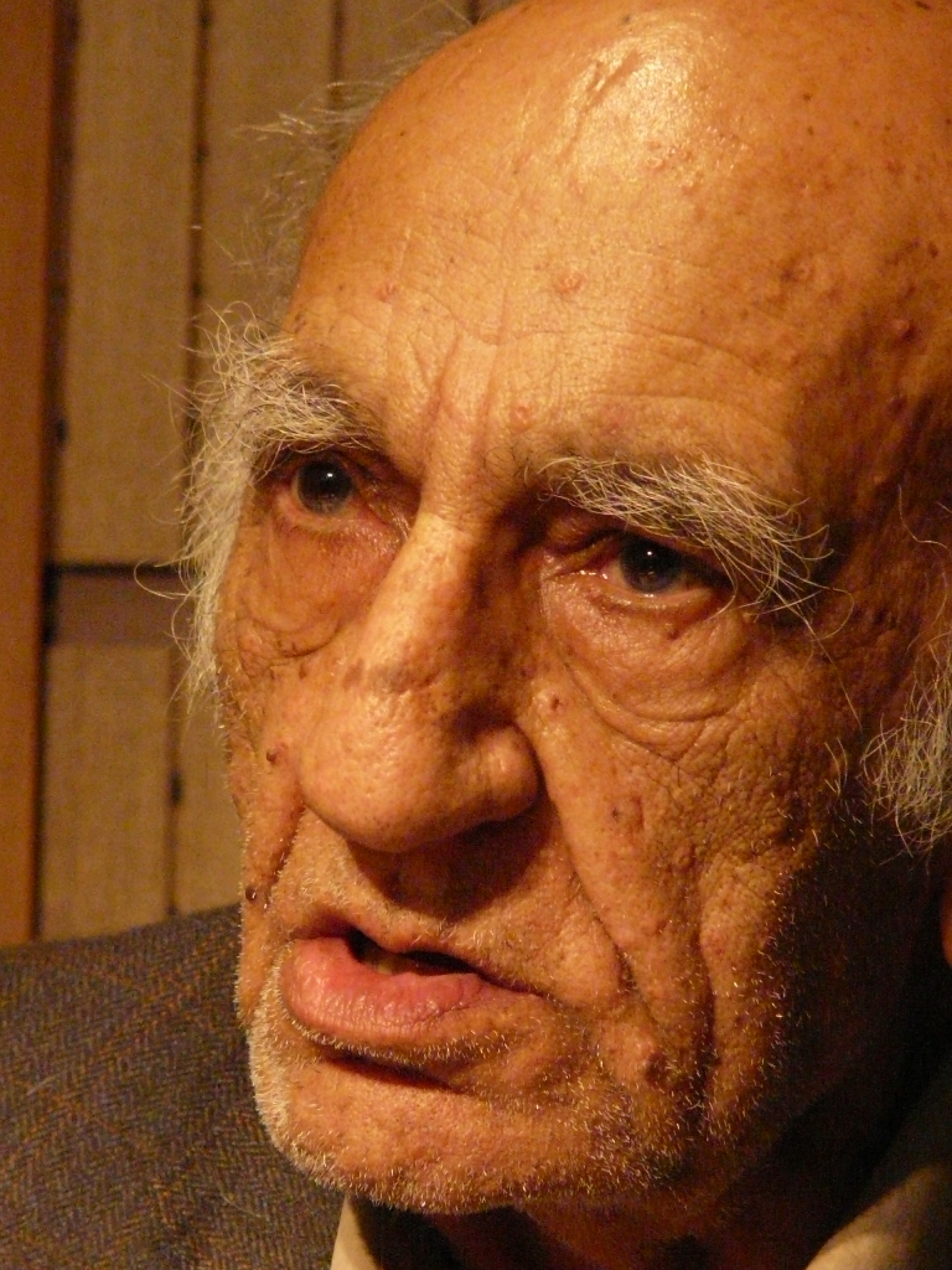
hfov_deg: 3.3
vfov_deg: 4.4
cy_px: 635
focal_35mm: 454
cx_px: 476
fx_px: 16648
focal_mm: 58.4
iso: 800
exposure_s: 1/125
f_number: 3.6
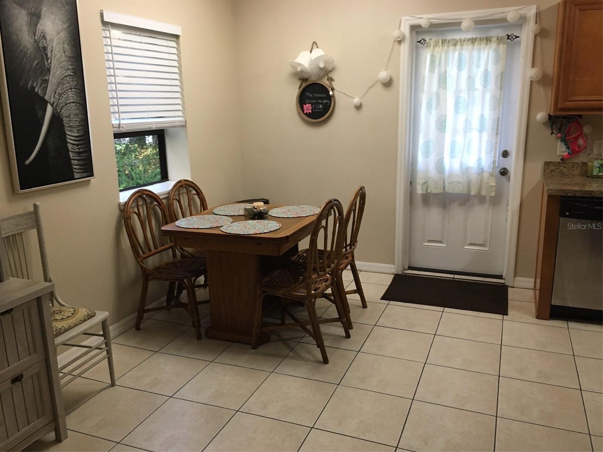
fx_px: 505
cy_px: 226
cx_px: 302
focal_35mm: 29
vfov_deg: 48.2
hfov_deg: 61.7
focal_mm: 4.15
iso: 125
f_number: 2.2
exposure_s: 1/30
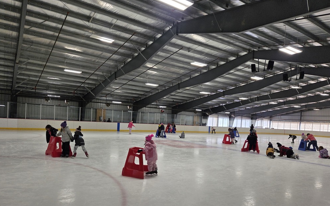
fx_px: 225
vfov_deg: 49.0
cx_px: 165
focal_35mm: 25
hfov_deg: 72.6
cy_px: 123
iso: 50
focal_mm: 5.4
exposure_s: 1/180
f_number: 1.8
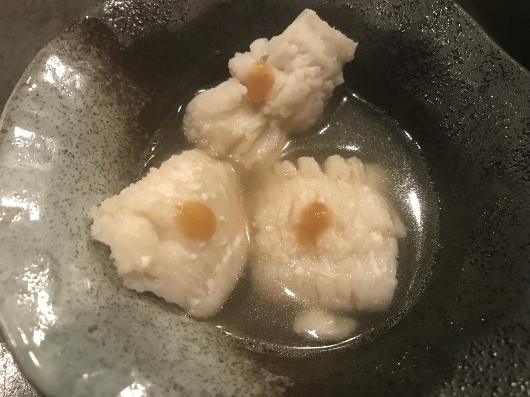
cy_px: 198
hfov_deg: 63.4
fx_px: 429
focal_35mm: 28
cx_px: 265
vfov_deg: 49.7
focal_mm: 3.99
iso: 64
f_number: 1.8
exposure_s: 1/15
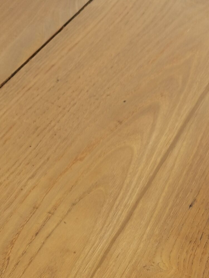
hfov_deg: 12.4
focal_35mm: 117
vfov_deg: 15.5
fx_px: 942
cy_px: 417
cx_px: 243
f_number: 1.8
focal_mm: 5.58
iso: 50
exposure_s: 1/2639
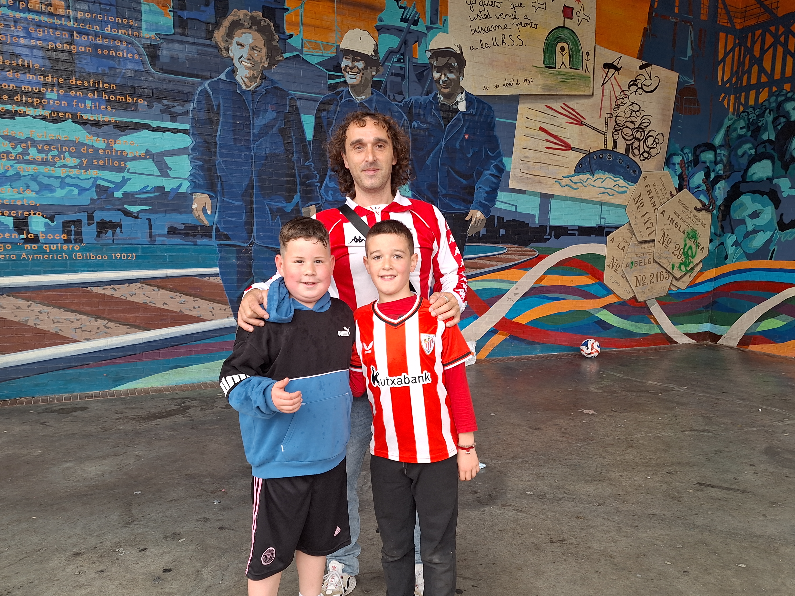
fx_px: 620
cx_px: 422
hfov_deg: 65.3
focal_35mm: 27
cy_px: 334
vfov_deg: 51.2
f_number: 1.8
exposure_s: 1/50
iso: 50
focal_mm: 5.54
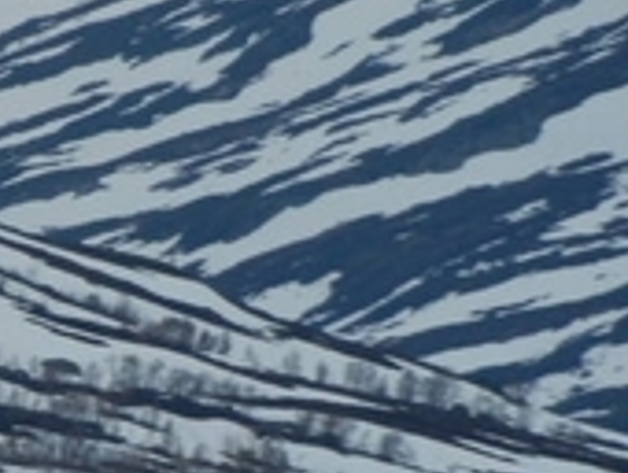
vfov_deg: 0.9
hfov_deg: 1.2
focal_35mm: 1586
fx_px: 28814
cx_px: -174
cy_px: 347
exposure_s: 1/250
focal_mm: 81
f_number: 5.9
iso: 160
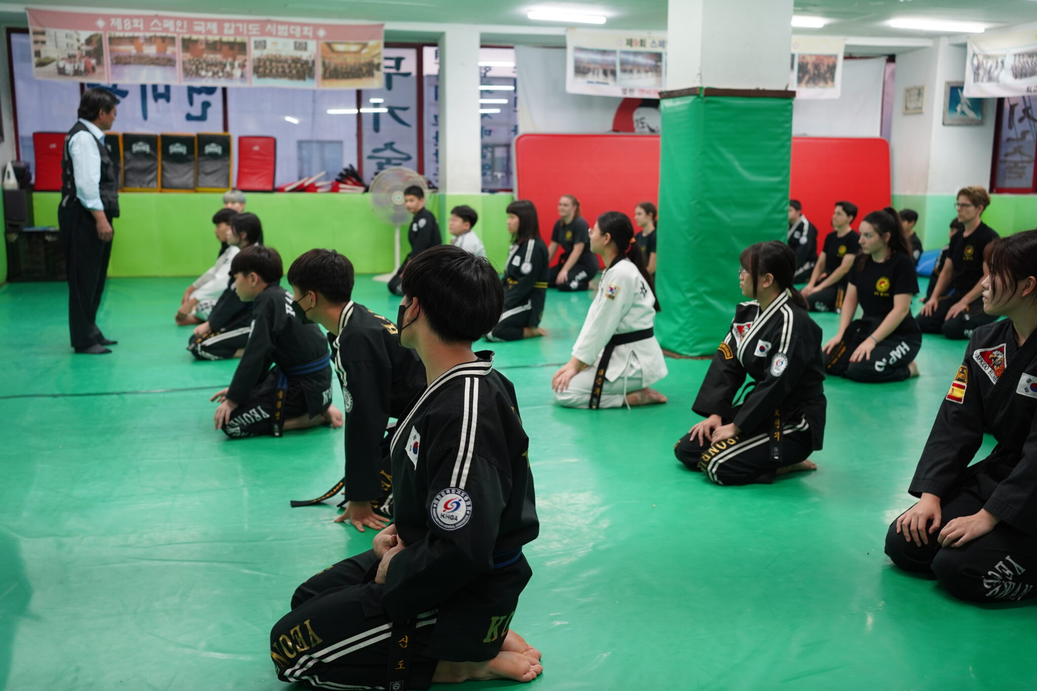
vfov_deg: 37.8
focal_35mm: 35
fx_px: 1008
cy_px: 346
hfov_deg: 54.4
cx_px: 518
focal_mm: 35
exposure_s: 1/100
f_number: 4
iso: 800
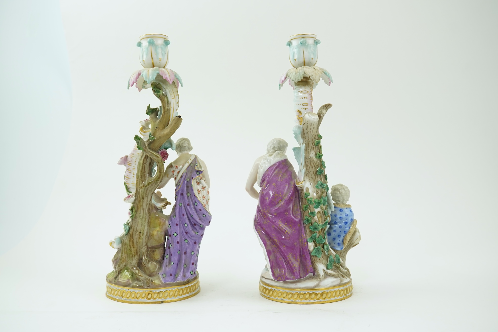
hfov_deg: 43.6
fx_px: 622
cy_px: 166
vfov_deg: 29.9
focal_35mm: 45
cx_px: 249
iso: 500
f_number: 9
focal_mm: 30
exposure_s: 1/50
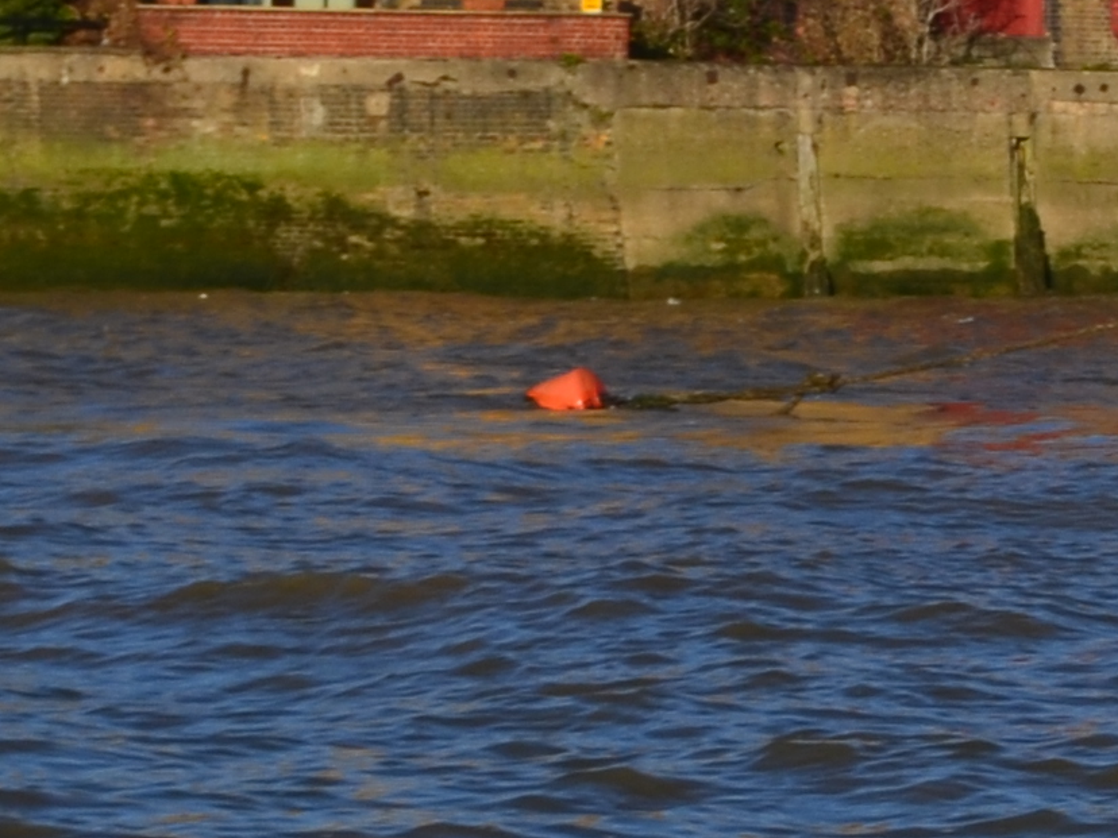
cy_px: 246
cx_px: 3230
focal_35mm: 394
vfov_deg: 3.8
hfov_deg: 4.8
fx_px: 12725
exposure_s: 1/200
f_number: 13
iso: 100
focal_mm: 46
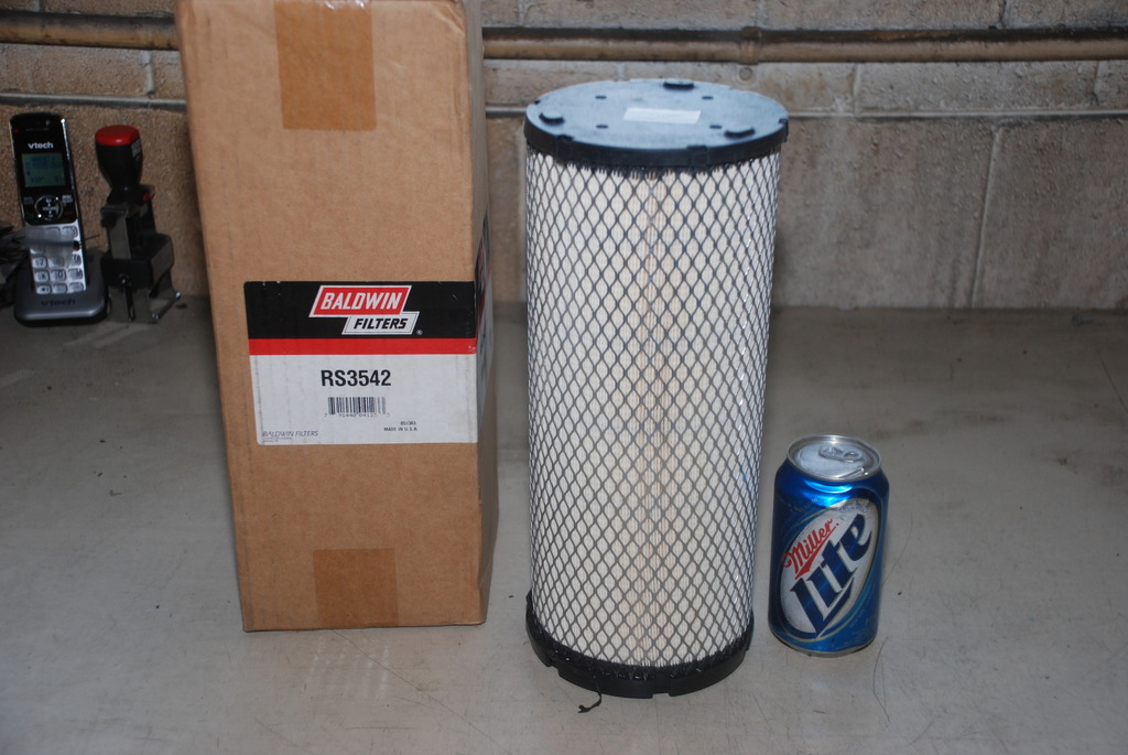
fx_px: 1505
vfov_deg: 28.1
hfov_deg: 41.1
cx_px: 564
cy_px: 378
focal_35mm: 48
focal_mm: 32
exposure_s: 1/60
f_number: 4.2
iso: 200
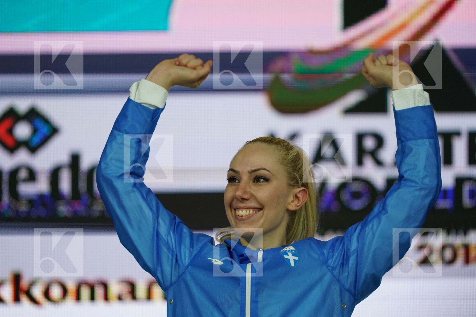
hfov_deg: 5.2
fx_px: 5288
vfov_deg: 3.4
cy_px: 158
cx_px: 238
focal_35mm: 400
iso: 2500
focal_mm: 400
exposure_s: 1/500
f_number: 2.8
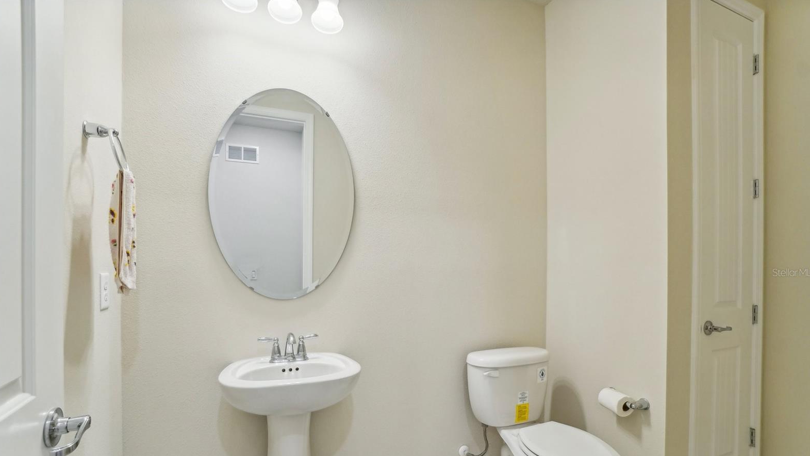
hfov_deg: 99.4
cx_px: 406
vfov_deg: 66.5
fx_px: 344
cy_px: 272
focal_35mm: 16
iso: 400
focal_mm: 10
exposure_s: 1/20
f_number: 8
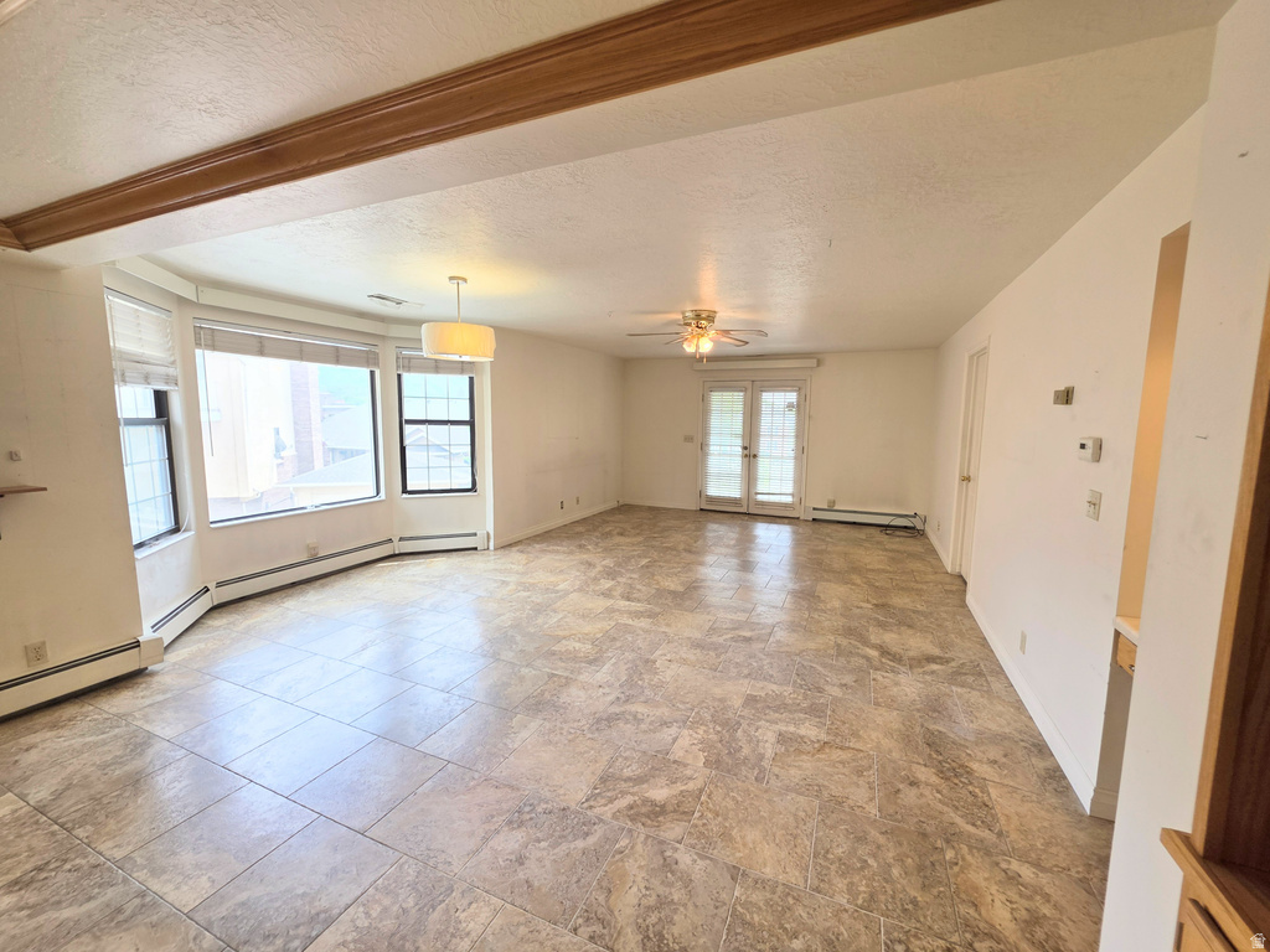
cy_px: 476
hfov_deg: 106.2
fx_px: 477
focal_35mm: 13
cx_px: 635
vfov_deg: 89.9
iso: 25
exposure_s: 1/120
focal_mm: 2.2
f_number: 1.9
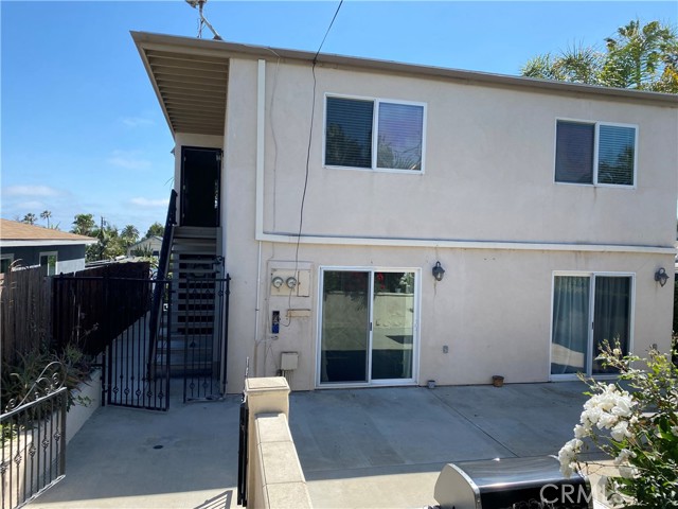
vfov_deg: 53.1
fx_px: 509
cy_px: 254
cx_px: 339
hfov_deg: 67.3
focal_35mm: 26
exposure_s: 1/1898
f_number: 1.8
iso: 32
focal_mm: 4.25
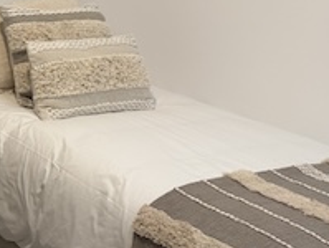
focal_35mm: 77
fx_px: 733
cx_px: -185
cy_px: -26
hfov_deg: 20.9
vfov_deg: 18.5
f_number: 1.78
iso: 125
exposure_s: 1/100
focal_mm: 6.76
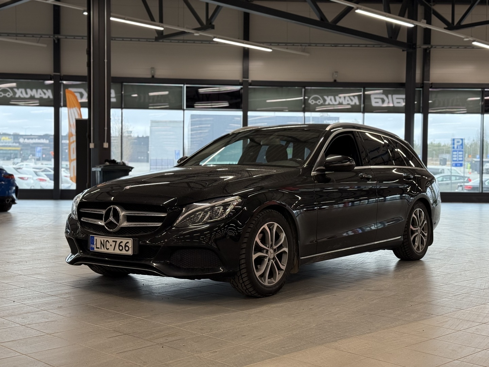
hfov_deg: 39.7
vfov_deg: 30.3
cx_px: 244
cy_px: 184
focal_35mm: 48
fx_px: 678
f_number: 1.78
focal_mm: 6.76
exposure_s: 1/176
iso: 125
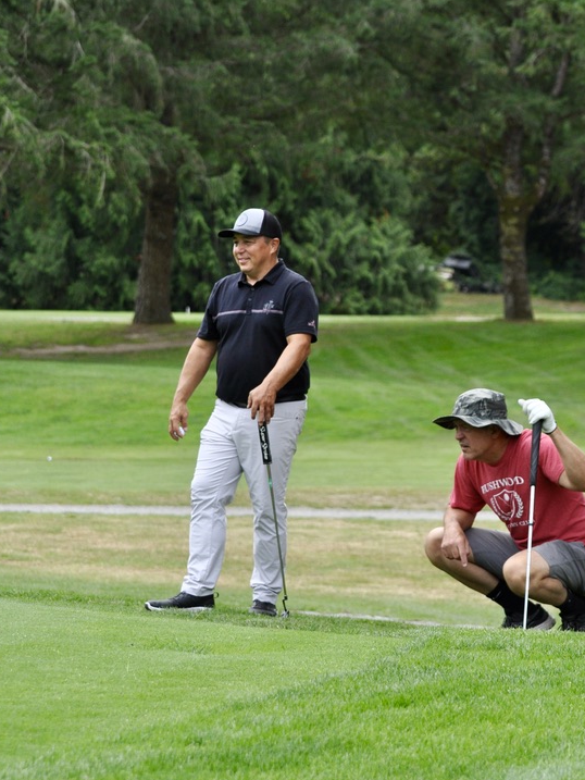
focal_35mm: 179
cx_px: 541
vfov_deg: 11.0
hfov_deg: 8.3
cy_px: 388
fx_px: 4032
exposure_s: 1/1250
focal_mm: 82
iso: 400
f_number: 4.8
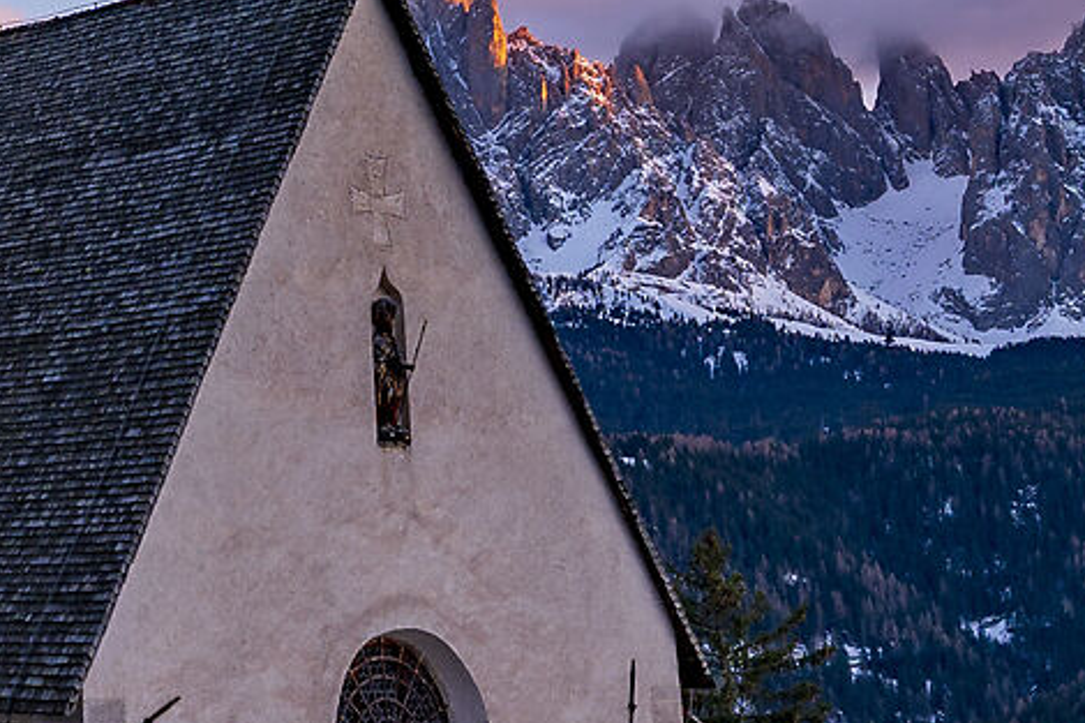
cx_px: -210
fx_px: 2772
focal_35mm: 92
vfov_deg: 14.6
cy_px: -37
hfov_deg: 20.7
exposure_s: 1/125
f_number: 2.8
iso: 100
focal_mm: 18
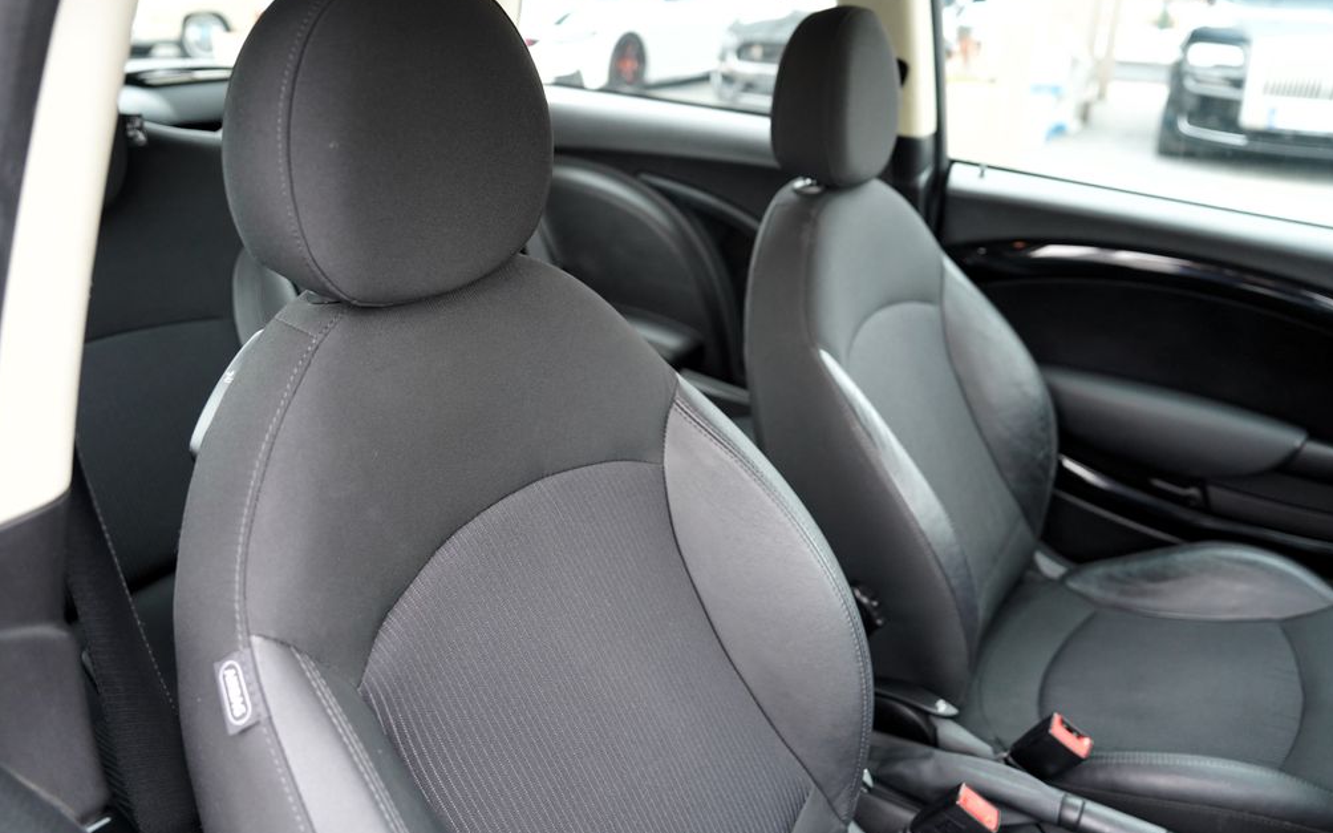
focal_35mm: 26
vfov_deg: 47.5
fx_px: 944
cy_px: 393
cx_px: 669
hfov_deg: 70.4
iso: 1600
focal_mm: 25
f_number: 2.8
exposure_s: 1/160
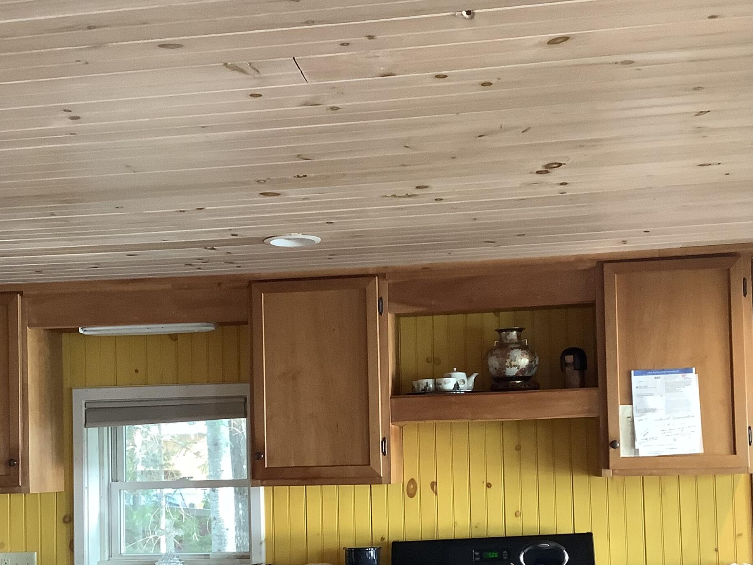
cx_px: 380
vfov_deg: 28.2
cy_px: 419
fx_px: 1109
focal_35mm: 51
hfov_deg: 37.5
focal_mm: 3.3
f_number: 2.4
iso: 200
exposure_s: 1/50
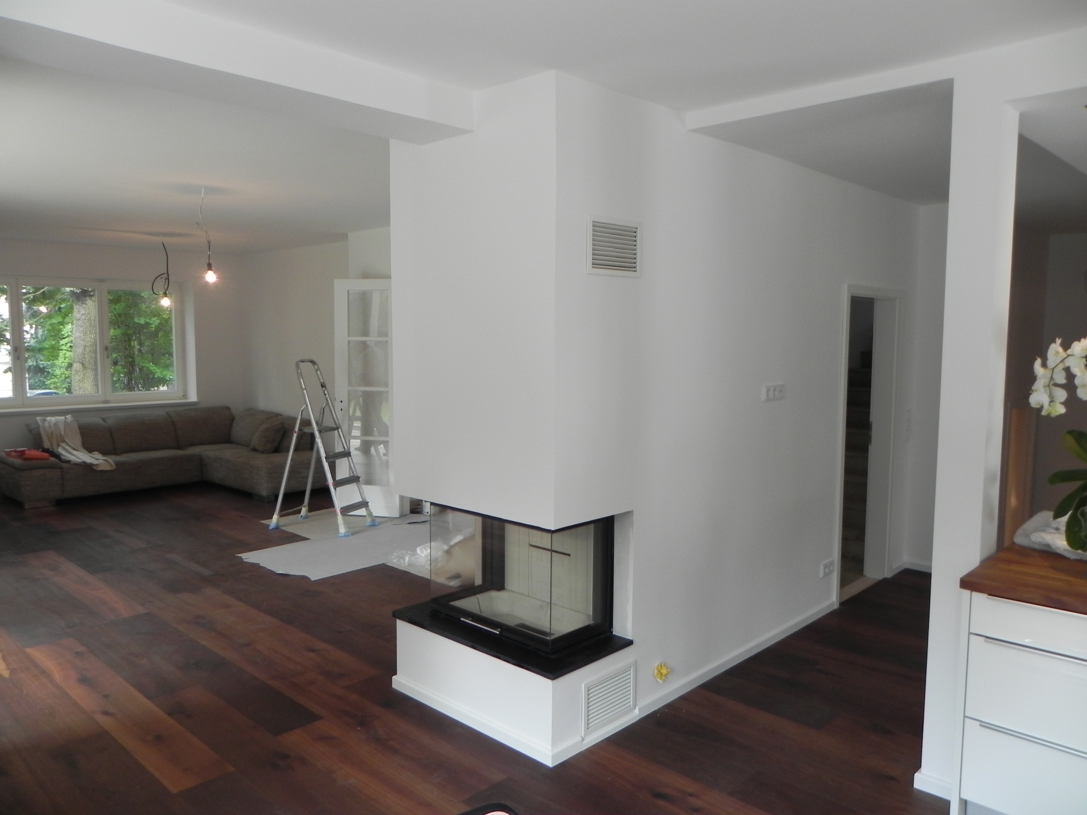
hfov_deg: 67.3
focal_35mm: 26
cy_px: 408
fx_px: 816
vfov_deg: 53.1
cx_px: 544
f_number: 3.2
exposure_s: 1/60.4
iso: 160
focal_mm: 4.6
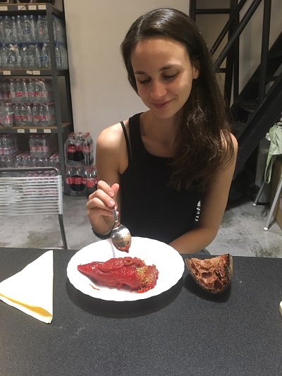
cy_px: 188
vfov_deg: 61.6
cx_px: 141
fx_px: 315
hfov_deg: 48.2
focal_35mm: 29
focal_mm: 4.15
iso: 200
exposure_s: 1/17
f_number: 2.2
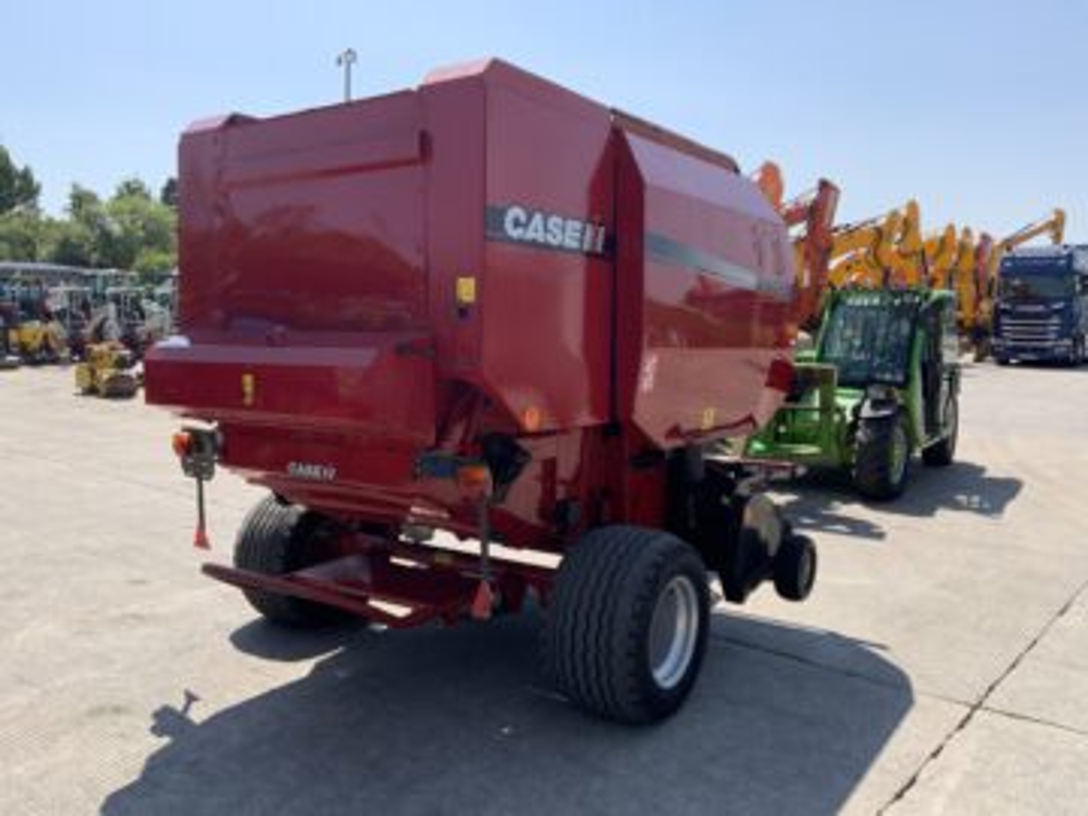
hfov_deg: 61.7
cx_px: 544
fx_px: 911
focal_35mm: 29
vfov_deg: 48.2
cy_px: 408
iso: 16
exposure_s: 1/1577
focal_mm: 3
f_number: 1.8
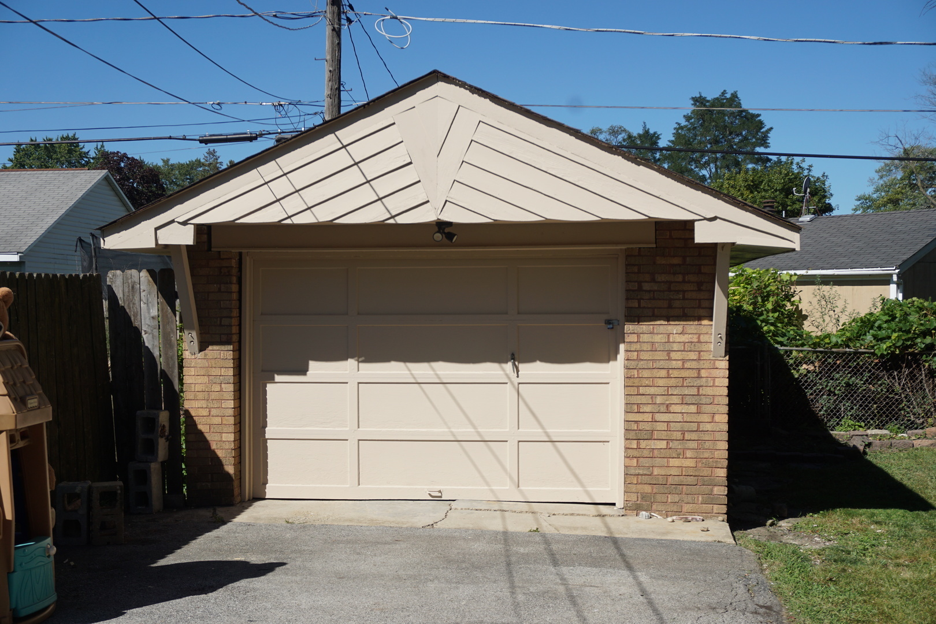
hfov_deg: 43.6
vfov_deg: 29.9
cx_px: 468
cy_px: 312
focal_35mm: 45
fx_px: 1170
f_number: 7.1
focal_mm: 30
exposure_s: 1/500
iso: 100
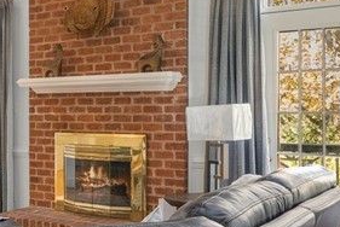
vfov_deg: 24.1
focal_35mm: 56
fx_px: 532
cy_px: 91
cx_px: 52
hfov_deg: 34.0
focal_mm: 14.6
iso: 1000
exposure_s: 1/20
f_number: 7.1
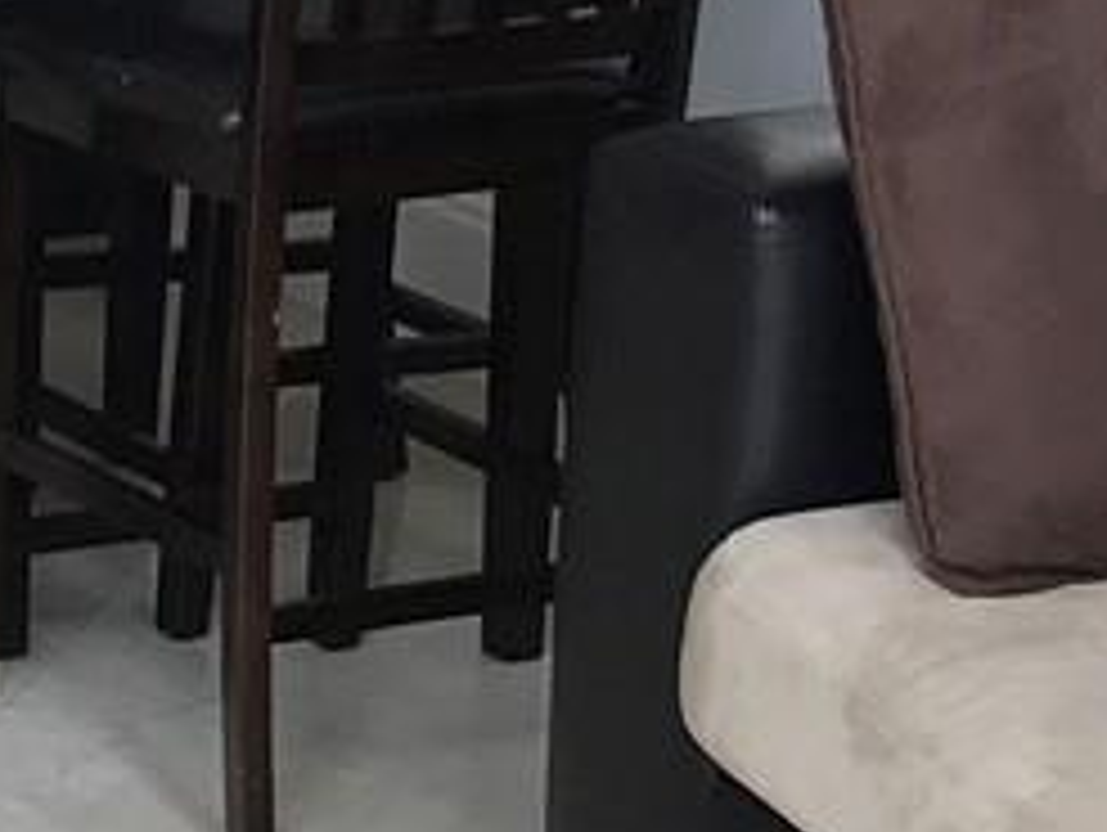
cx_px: -634
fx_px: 5826
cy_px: 481
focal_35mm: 182
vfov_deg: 8.2
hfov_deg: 10.4
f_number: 1.8
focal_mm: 3.99
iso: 25
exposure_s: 1/60
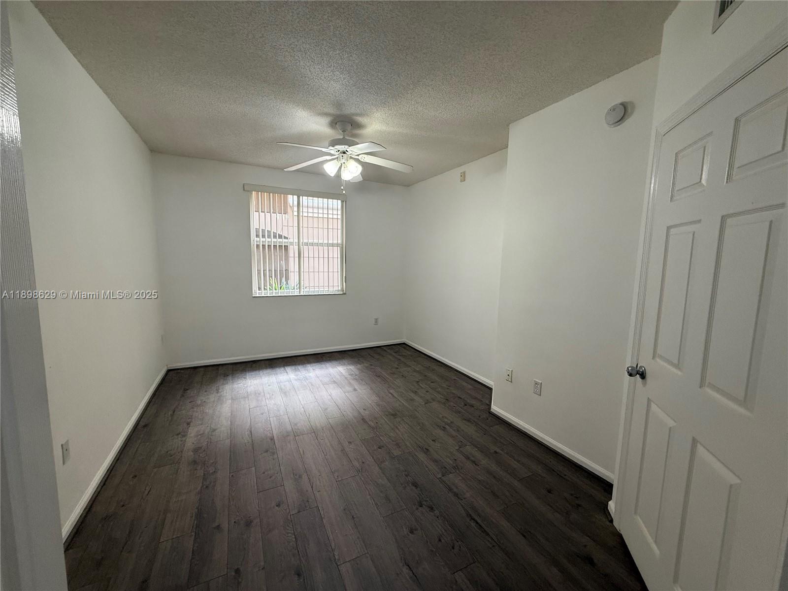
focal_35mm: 14
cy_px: 296
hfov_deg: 102.1
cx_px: 394
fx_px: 319
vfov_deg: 85.7
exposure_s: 1/120
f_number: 2.2
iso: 250
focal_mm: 2.22
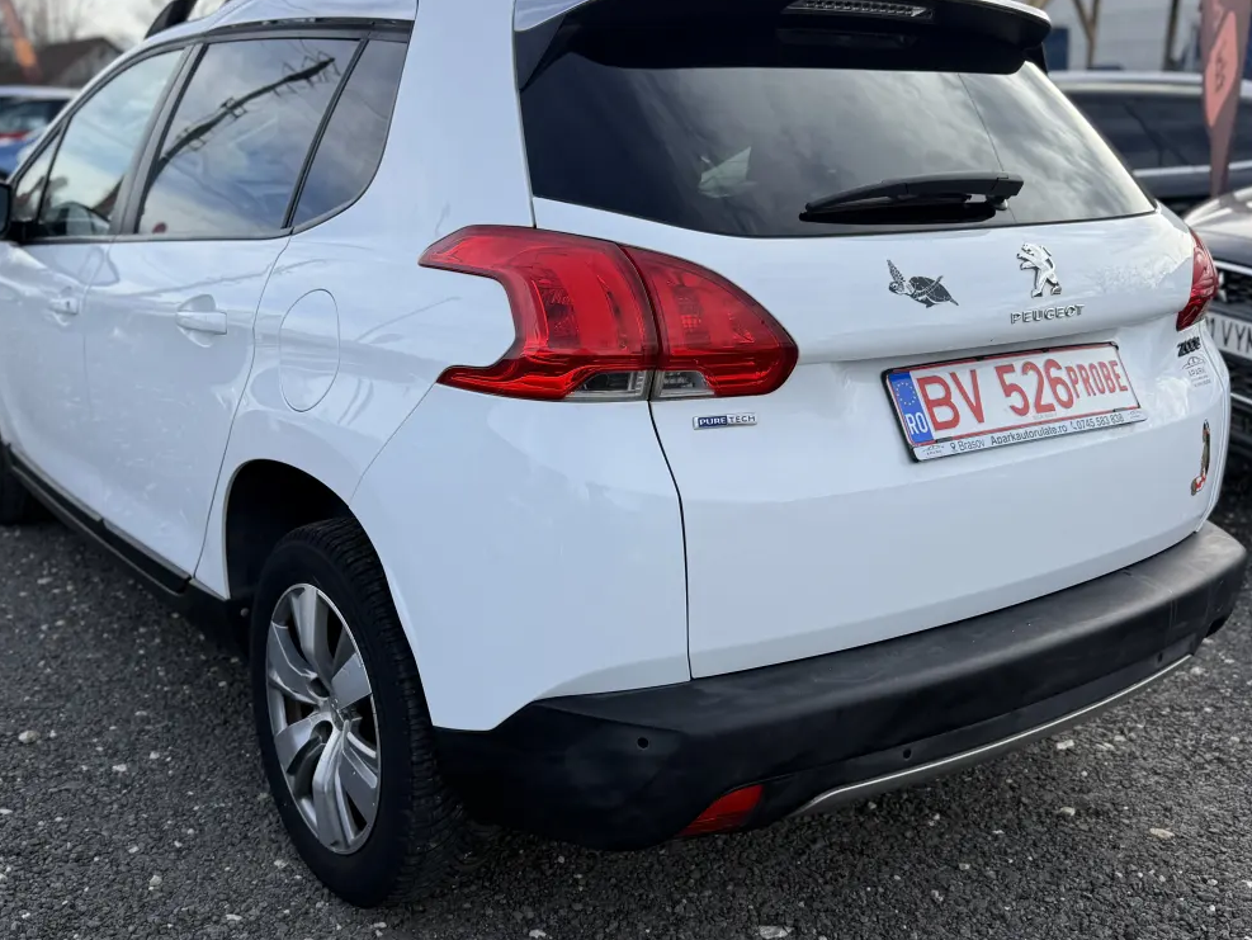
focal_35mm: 35
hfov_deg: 52.5
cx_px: 564
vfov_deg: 40.7
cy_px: 478
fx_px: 1266
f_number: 1.78
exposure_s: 1/2053
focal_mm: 6.76
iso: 100
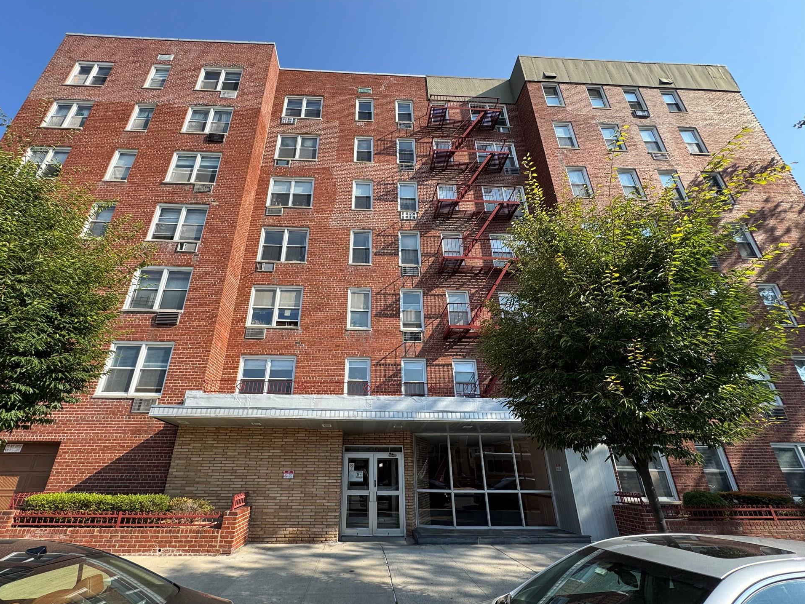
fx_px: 349
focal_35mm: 15
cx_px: 376
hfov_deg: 98.0
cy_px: 319
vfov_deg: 81.7
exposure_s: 1/858
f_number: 2.2
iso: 40
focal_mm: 2.22
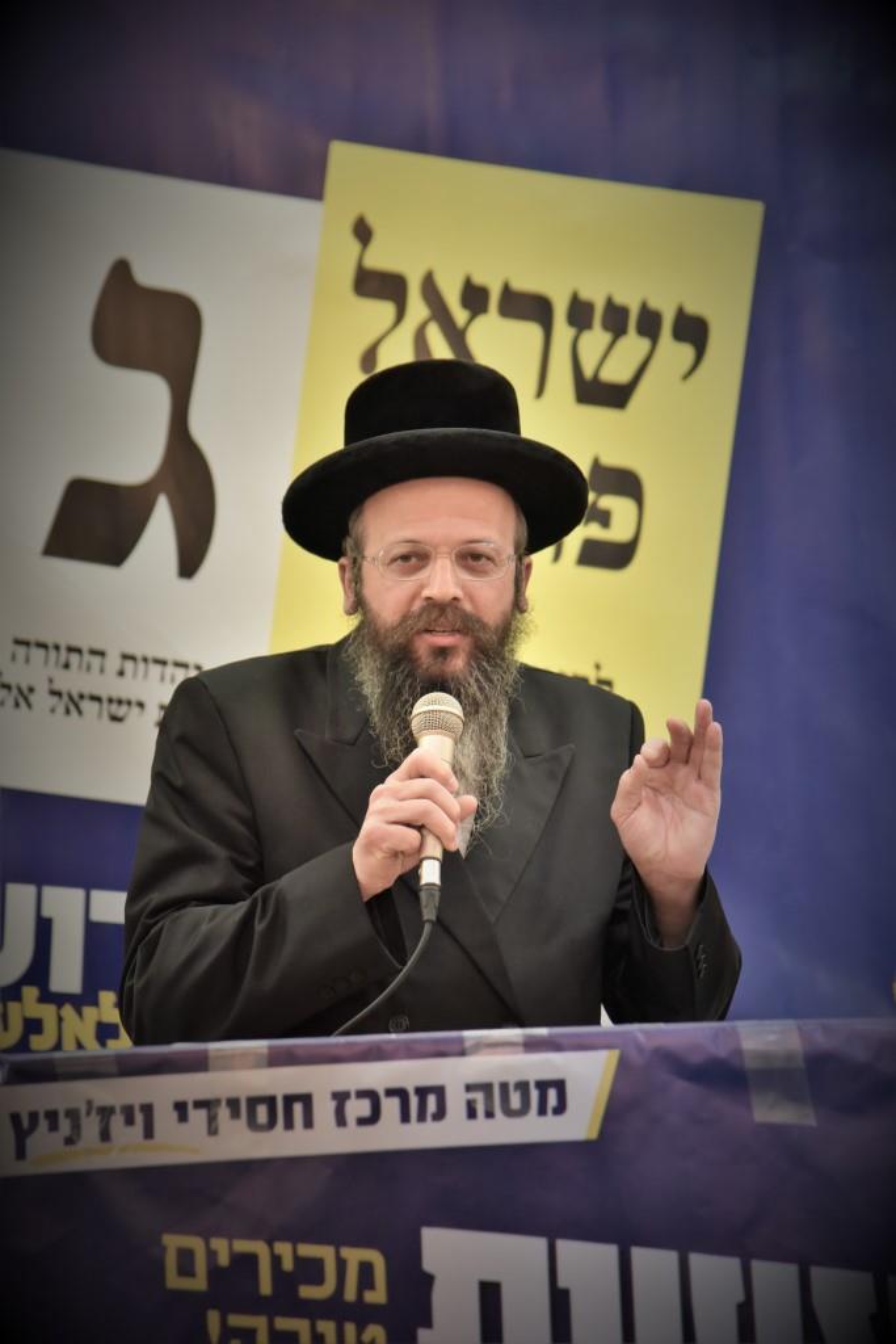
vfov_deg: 17.1
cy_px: 672
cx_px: 448
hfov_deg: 11.4
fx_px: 4478
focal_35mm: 120
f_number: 4
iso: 1600
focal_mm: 120
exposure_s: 1/320
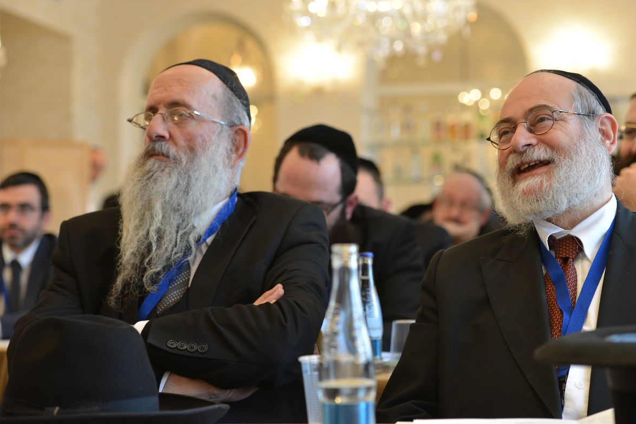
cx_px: 353
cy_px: 176
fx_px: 1466
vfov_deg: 16.4
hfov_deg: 24.5
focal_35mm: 83
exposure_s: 1/100
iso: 1250
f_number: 4
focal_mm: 70
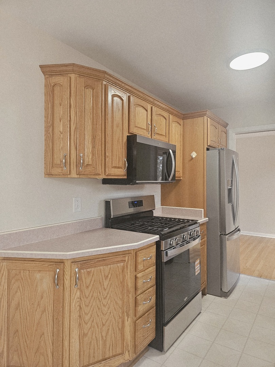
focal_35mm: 23
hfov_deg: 58.9
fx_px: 244
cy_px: 184
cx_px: 138
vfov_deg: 73.9
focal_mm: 6.3
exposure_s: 1/120
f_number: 1.7
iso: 320
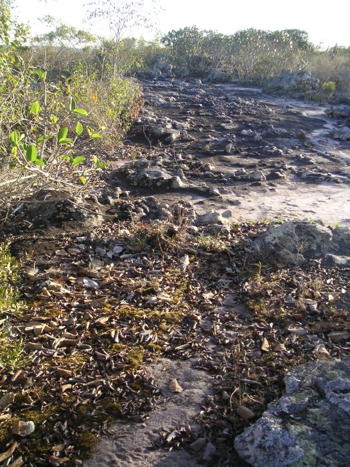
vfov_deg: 49.0
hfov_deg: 37.7
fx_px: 512
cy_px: 234
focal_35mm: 38
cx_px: 175
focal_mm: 6
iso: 50
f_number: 2.8
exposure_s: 1/180
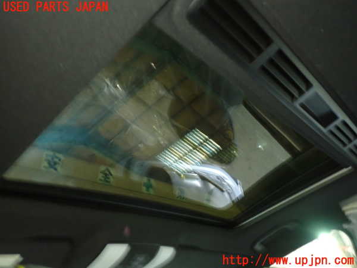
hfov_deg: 60.0
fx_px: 309
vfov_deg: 46.8
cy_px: 134
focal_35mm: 30
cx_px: 178
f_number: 2.3
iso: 800
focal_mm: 5.4
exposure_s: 1/13
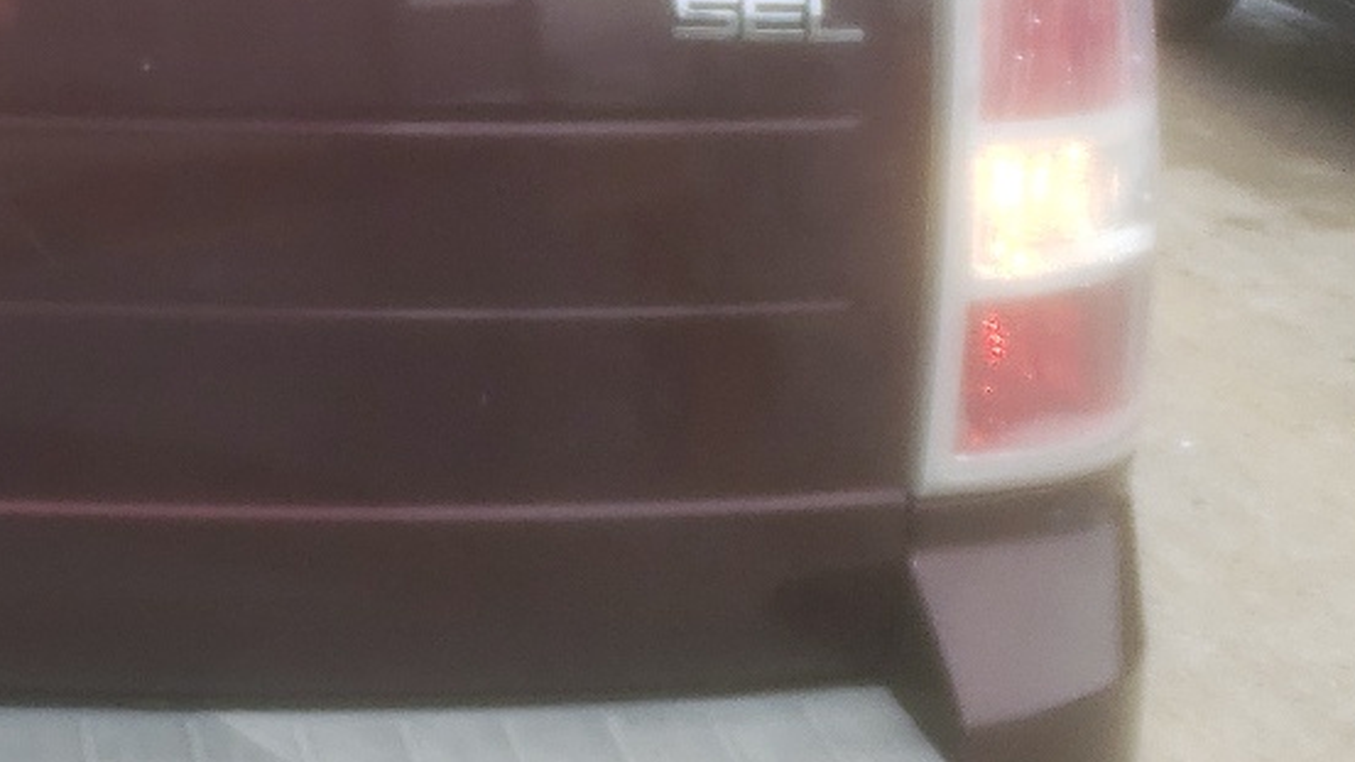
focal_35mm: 82
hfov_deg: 23.4
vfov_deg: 14.6
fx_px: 2946
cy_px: 42
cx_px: -333
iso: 50
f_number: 1.5
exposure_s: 1/1667
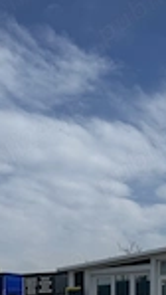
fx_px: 547
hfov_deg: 17.3
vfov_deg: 27.4
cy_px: 331
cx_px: 91
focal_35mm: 70
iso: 80
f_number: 1.78
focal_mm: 6.76
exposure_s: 1/7937
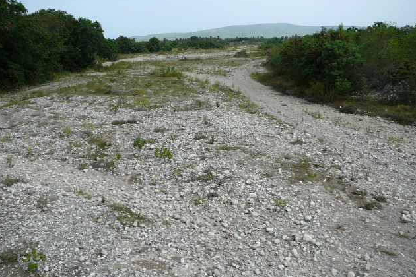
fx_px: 428
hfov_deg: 51.9
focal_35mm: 37
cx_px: 208
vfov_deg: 35.9
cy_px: 133
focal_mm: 5.2
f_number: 2.8
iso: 80
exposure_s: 1/1000
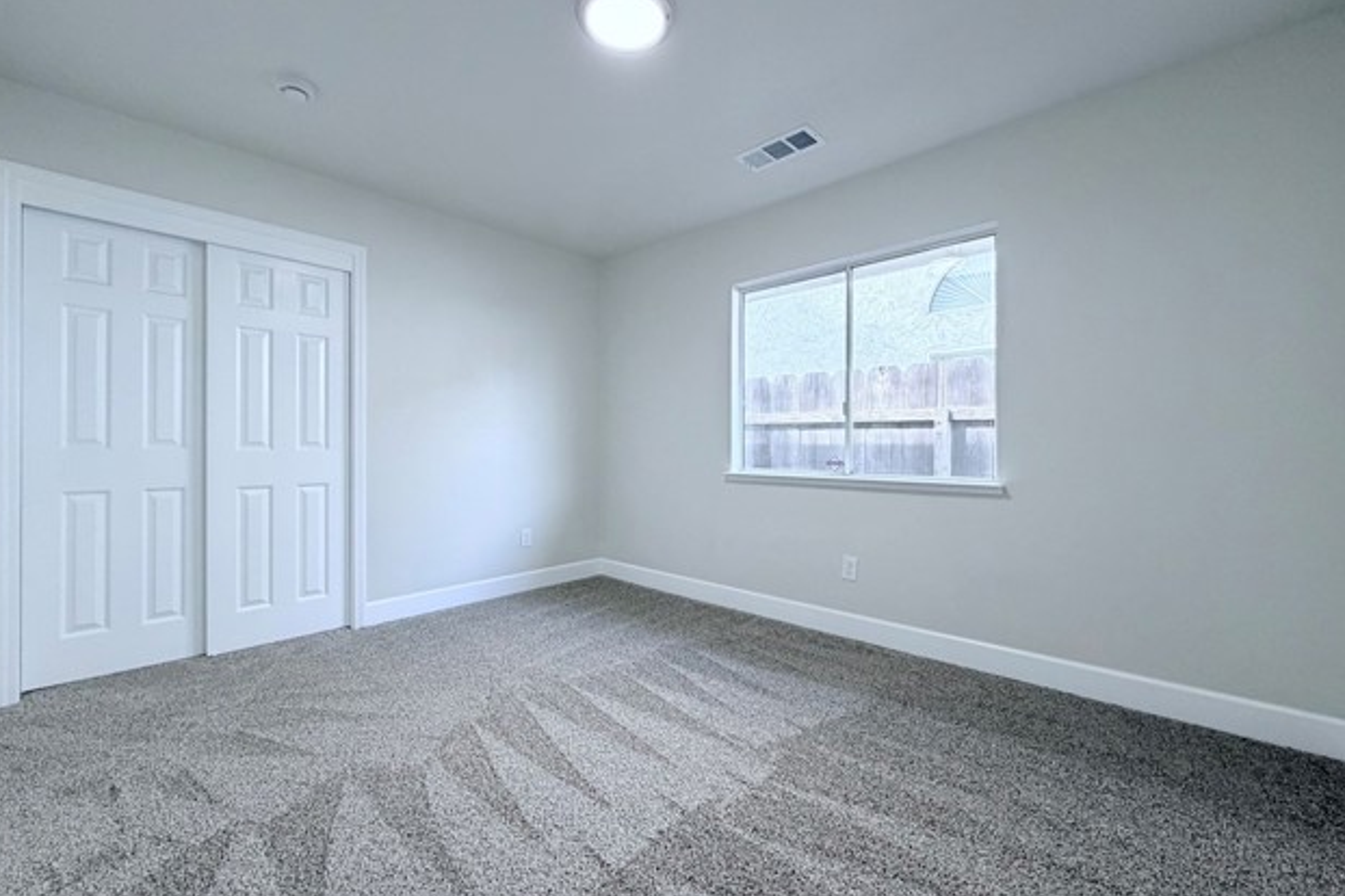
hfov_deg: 100.4
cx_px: 669
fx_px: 560
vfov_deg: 77.3
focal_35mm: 15
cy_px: 442
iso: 250
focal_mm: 2.22
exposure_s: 1/120
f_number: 2.2
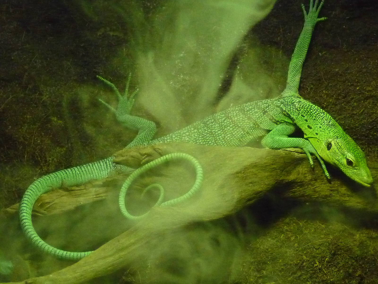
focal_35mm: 149
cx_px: 189
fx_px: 1627
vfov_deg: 10.0
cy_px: 142
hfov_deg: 13.3
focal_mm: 15.2
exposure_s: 1/160
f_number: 4.7
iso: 800
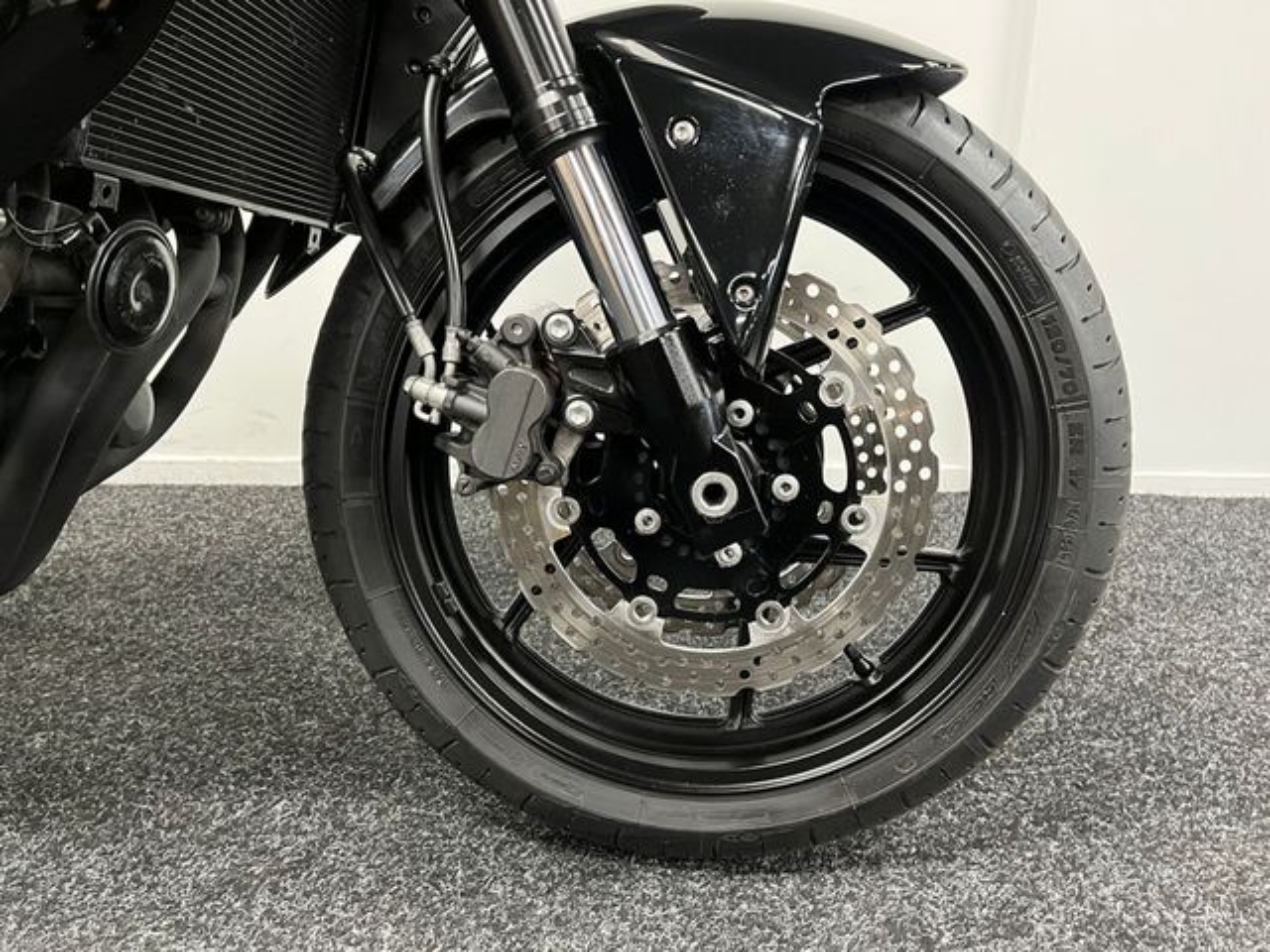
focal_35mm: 26
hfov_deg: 67.3
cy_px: 476
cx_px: 635
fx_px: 954
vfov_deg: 53.1
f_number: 1.6
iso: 500
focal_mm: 5.1
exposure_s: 1/33
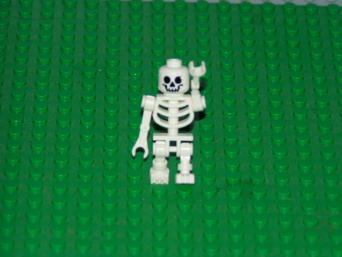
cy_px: 128
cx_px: 171
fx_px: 2440
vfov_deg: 6.0
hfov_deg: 8.0
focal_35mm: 247
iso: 200
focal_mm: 37.8
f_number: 3.5
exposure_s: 1/250
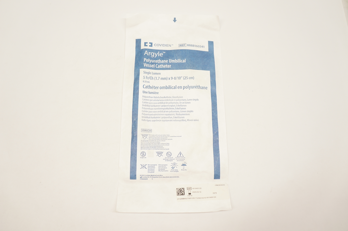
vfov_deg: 47.8
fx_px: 261
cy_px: 116
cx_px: 174
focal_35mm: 27
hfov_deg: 67.4
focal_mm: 18
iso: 400
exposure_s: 1/80
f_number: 5.6
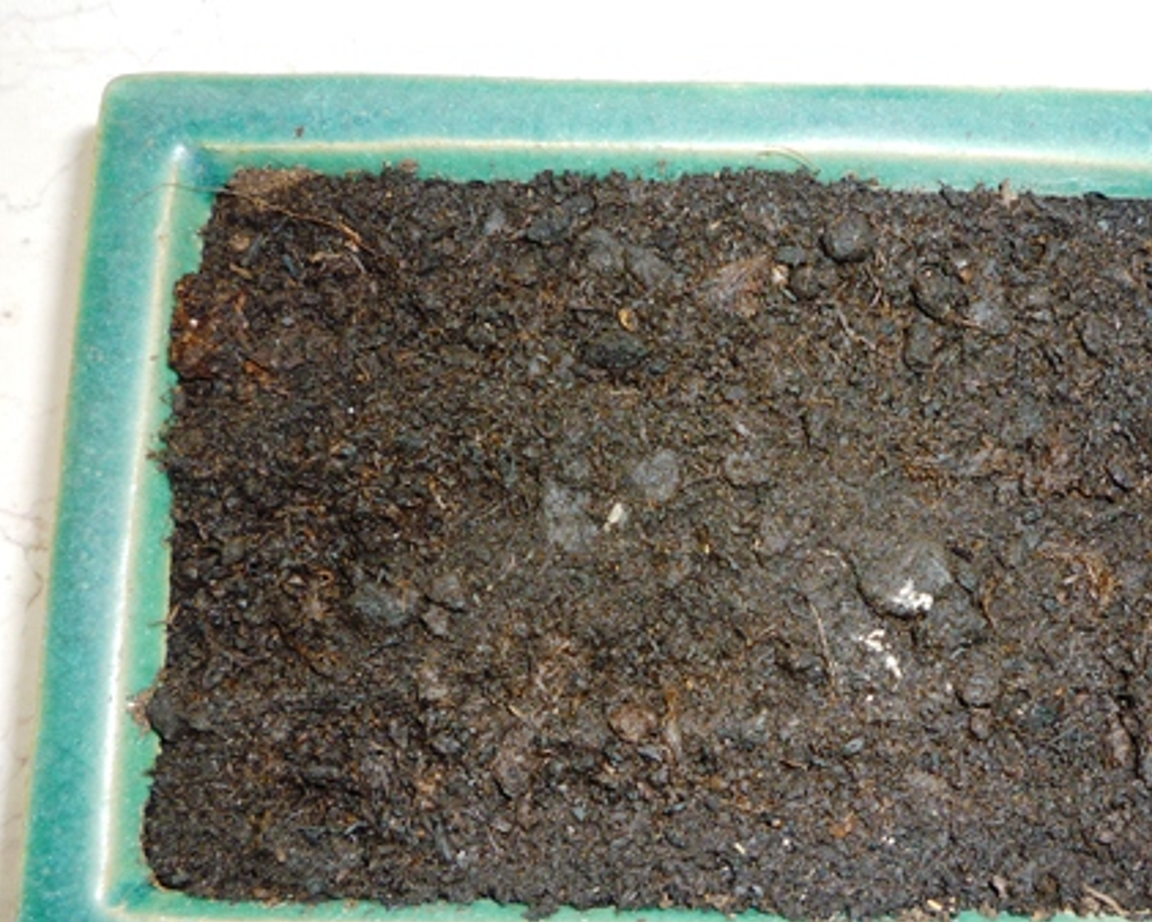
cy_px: 525
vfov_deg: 34.9
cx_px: 802
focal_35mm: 43
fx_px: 1466
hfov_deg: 42.1
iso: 100
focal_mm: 5.2
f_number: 4
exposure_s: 1/30
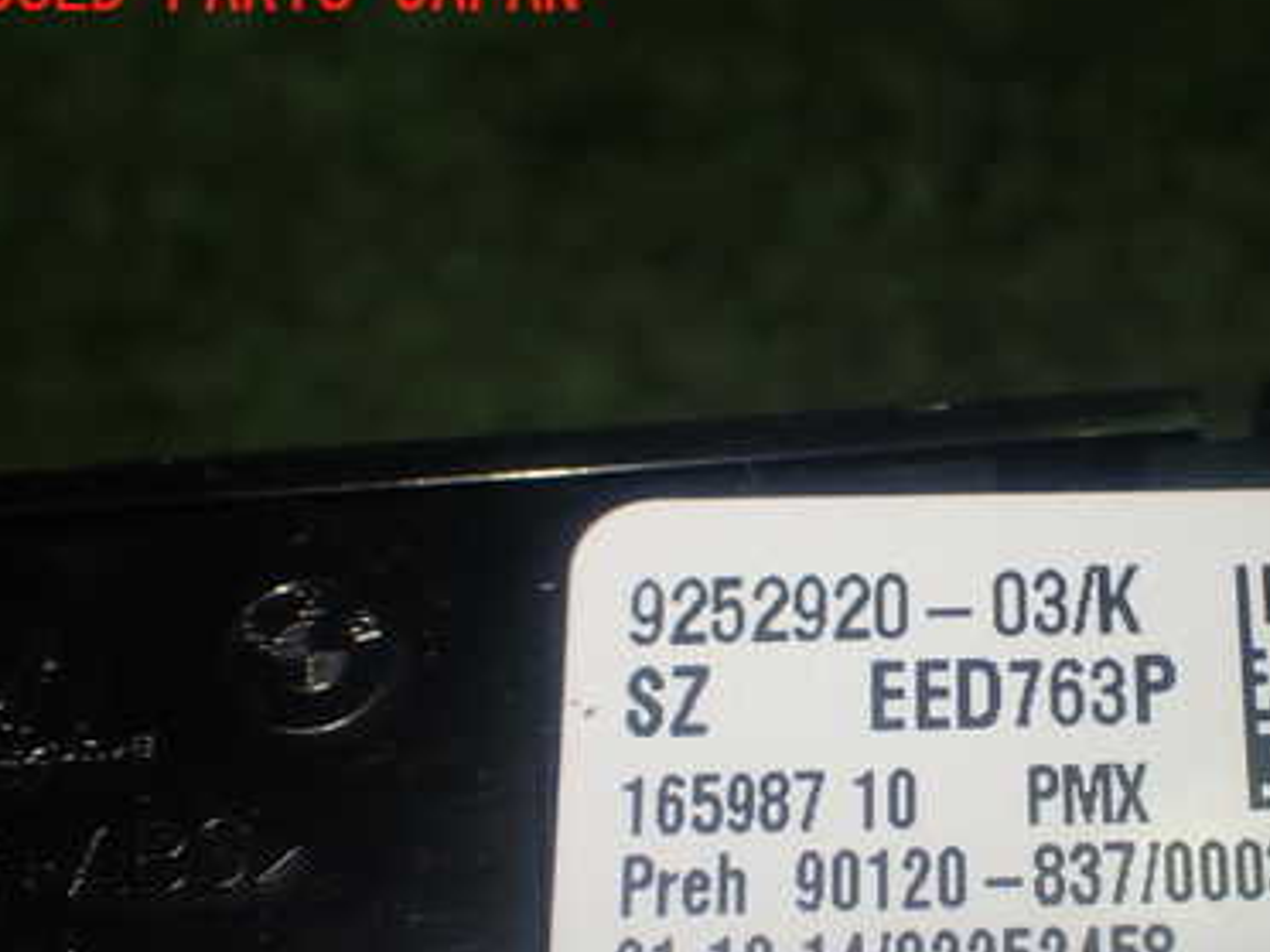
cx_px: 983
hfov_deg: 27.0
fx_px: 2605
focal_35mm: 71
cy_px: 713
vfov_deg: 20.6
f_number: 2.9
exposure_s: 1/80
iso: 125
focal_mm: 7.84
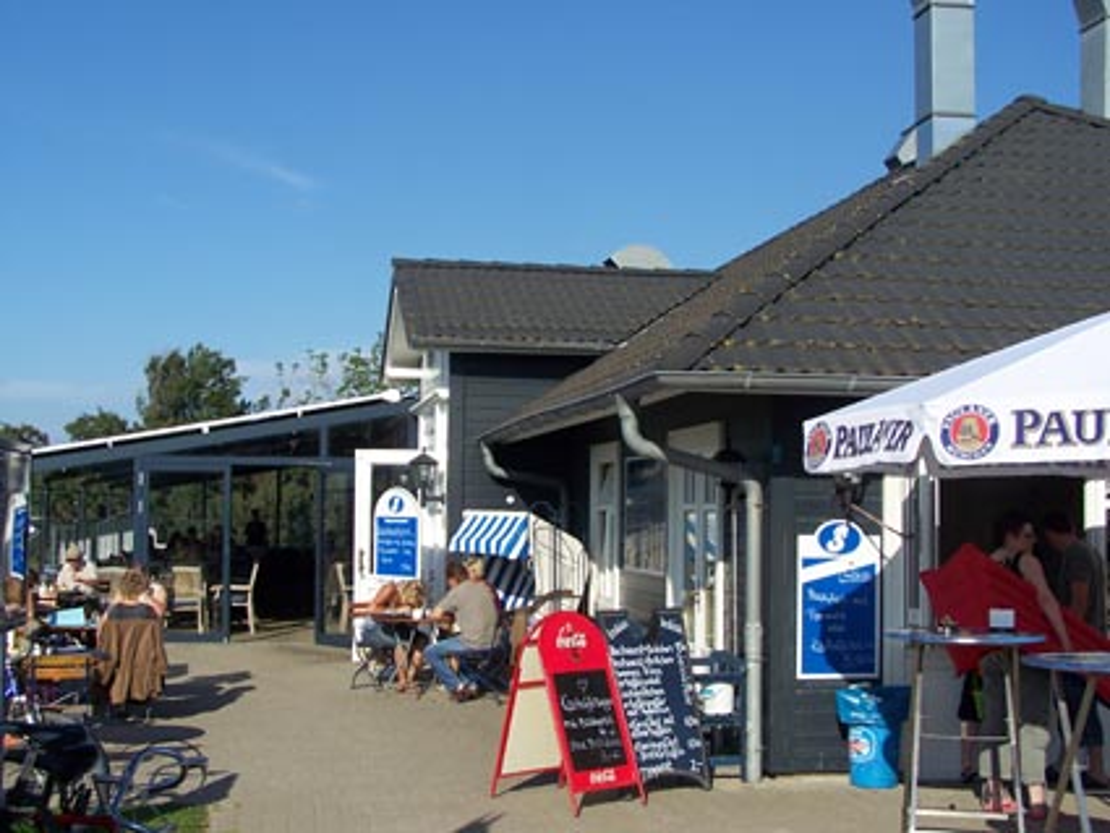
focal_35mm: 51
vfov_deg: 28.6
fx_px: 1636
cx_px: 555
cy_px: 416
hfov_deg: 37.5
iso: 64
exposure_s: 1/640
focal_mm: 8.5
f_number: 4
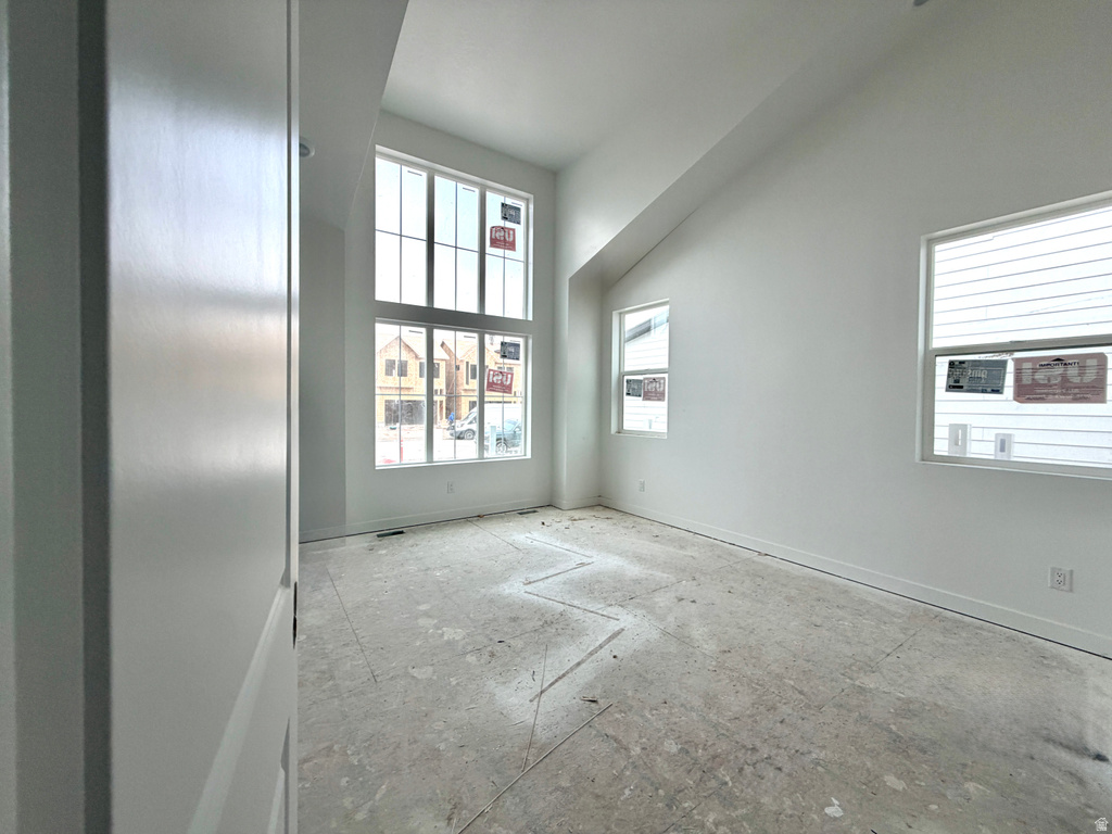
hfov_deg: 102.1
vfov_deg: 85.7
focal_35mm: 14
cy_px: 417
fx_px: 450
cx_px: 556
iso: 100
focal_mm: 2.22
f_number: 2.2
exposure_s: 1/121
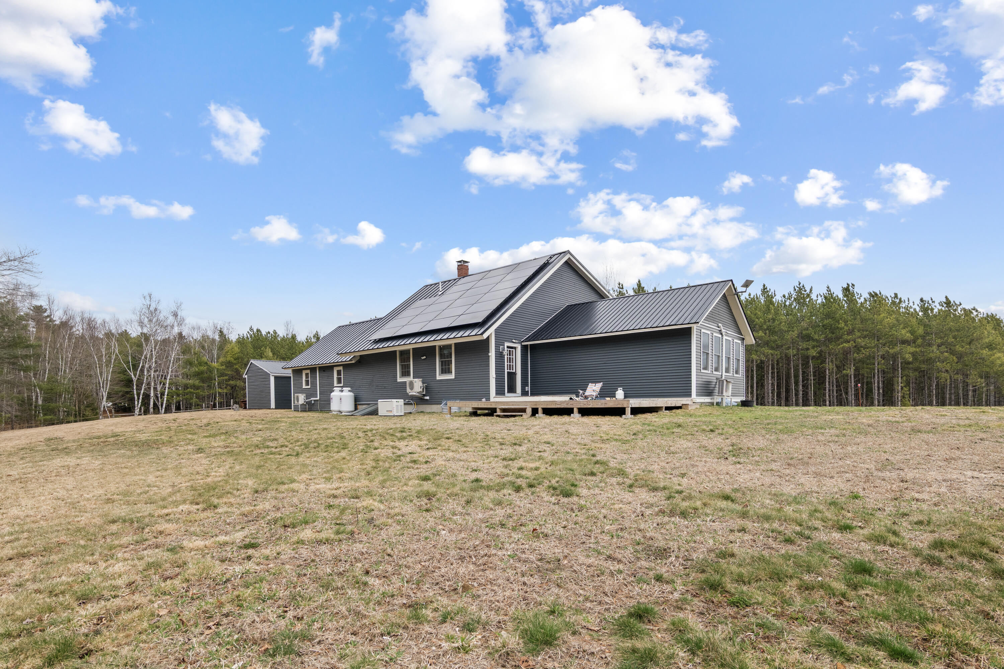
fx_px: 474
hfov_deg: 93.3
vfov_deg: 70.4
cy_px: 334
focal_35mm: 17
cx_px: 502
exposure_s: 1/25
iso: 640
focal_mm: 17
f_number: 8
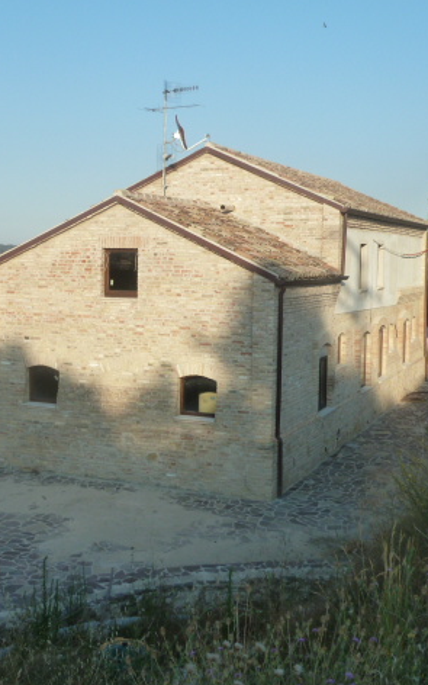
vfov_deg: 43.5
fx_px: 858
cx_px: 170
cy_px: 341
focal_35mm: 46
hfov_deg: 27.9
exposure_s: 1/500
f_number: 4
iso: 125
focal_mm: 5.3
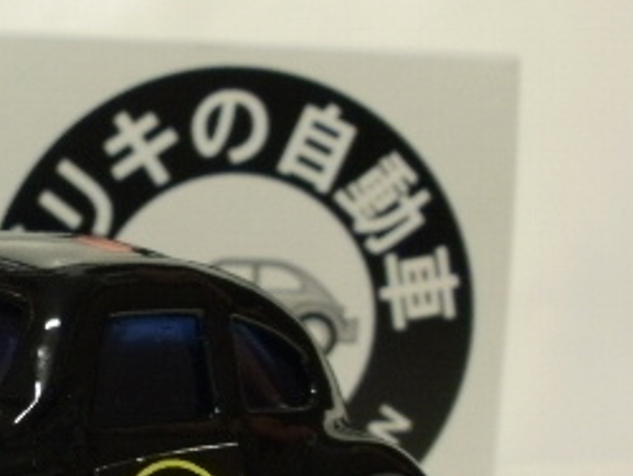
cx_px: -71
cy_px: 410
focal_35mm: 92
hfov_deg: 20.3
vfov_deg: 15.9
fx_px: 1684
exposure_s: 1/10
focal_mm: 6.3
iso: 125
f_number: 3.5
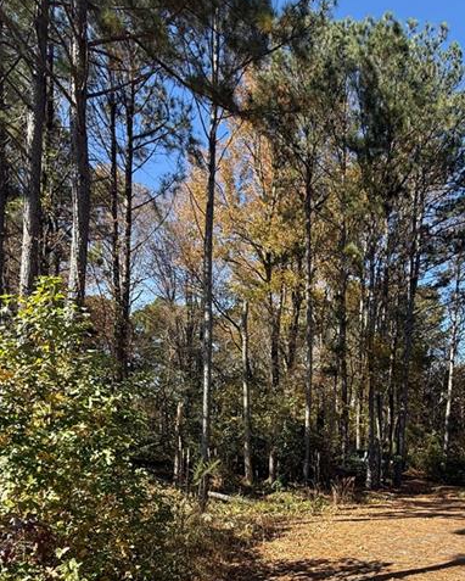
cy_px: 436
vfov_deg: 70.0
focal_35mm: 22
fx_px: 378
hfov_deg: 61.6
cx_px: 310
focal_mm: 2.22
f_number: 2.2
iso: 50
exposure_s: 1/502
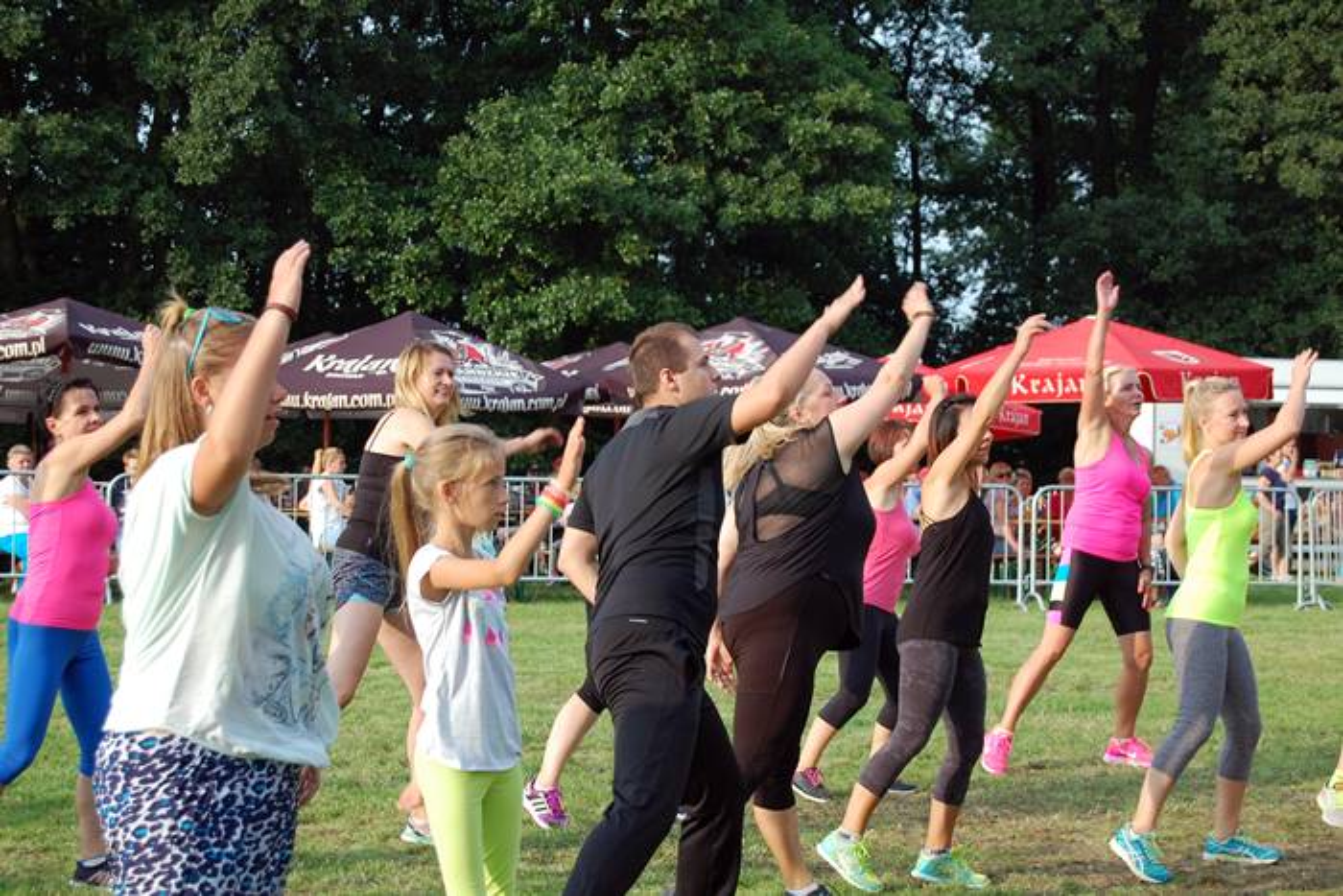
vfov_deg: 16.6
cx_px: 672
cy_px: 448
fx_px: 3078
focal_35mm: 82
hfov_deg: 24.6
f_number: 7.1
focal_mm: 55
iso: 200
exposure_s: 1/200
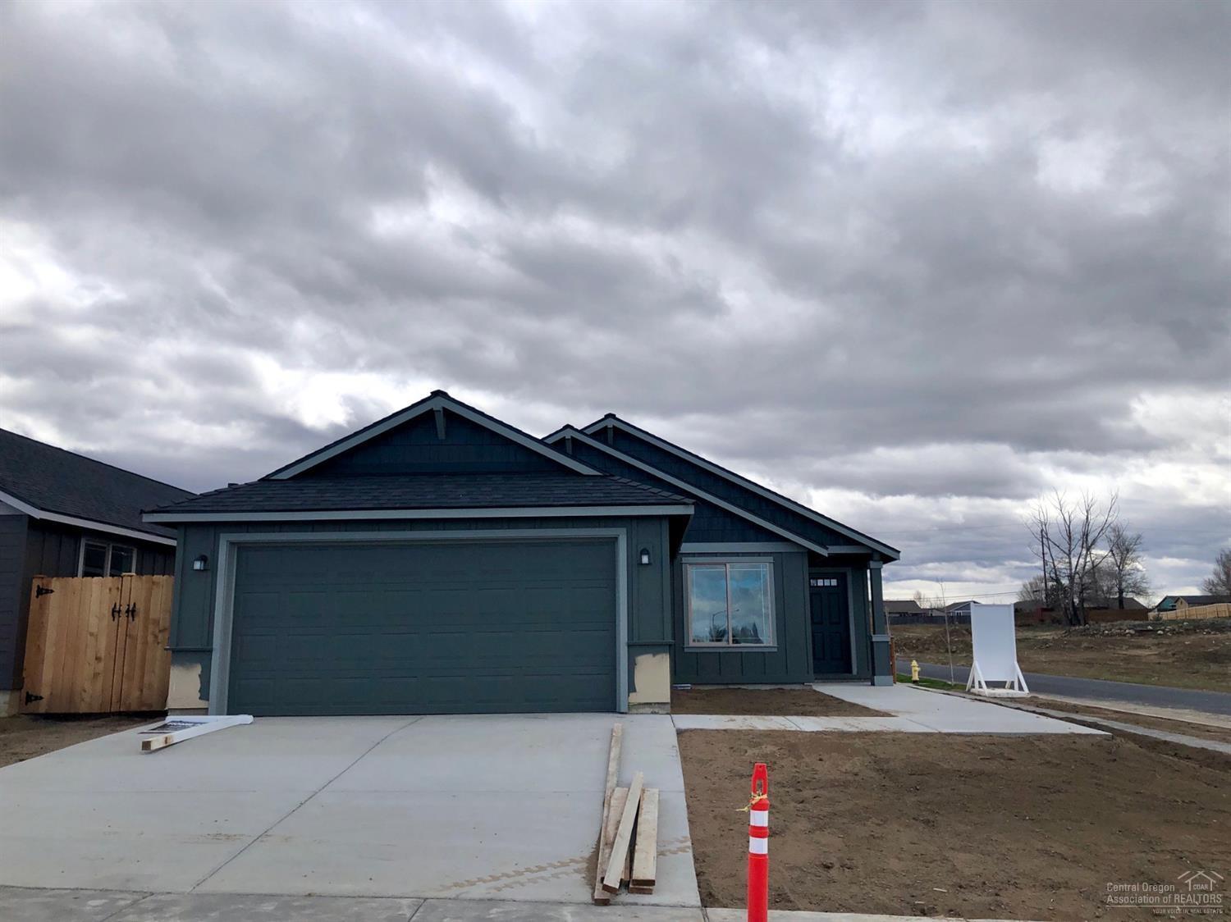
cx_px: 616
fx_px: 995
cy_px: 461
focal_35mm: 28
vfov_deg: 49.7
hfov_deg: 63.5
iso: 25
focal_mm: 3.99
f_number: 1.8
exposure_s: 1/2825
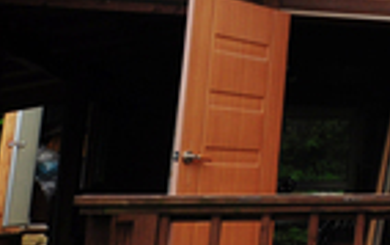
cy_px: 17
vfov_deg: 15.9
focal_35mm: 81
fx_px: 862
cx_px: 860
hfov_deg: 16.3
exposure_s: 1/400
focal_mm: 12
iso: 200
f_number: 7.1
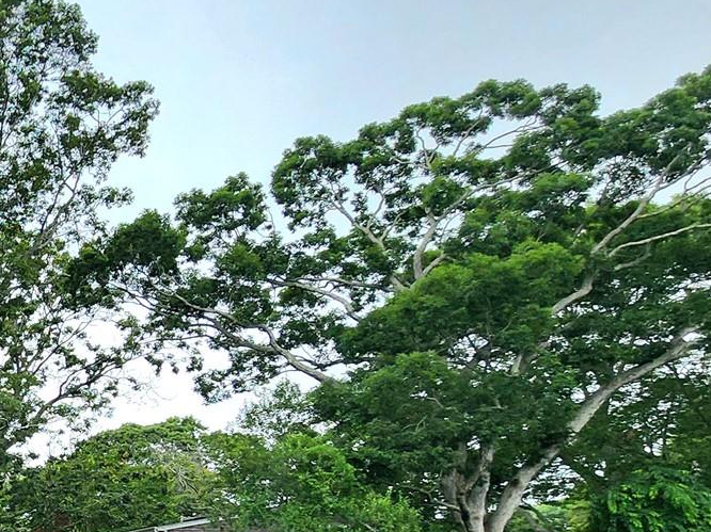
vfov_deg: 34.1
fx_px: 821
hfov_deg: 30.6
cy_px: 472
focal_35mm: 40
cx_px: -307
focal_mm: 2.2
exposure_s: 1/1250
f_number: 2.2
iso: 50
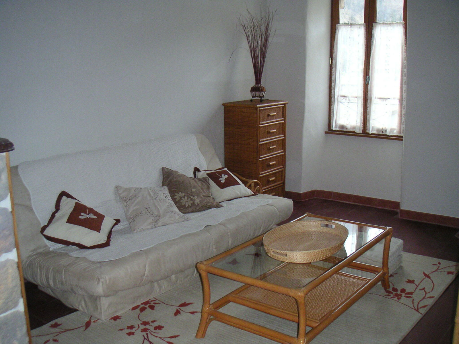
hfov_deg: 49.0
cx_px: 230
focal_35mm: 38
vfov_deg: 37.7
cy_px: 172
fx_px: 504
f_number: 2.8
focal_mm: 6
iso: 160
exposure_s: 1/45
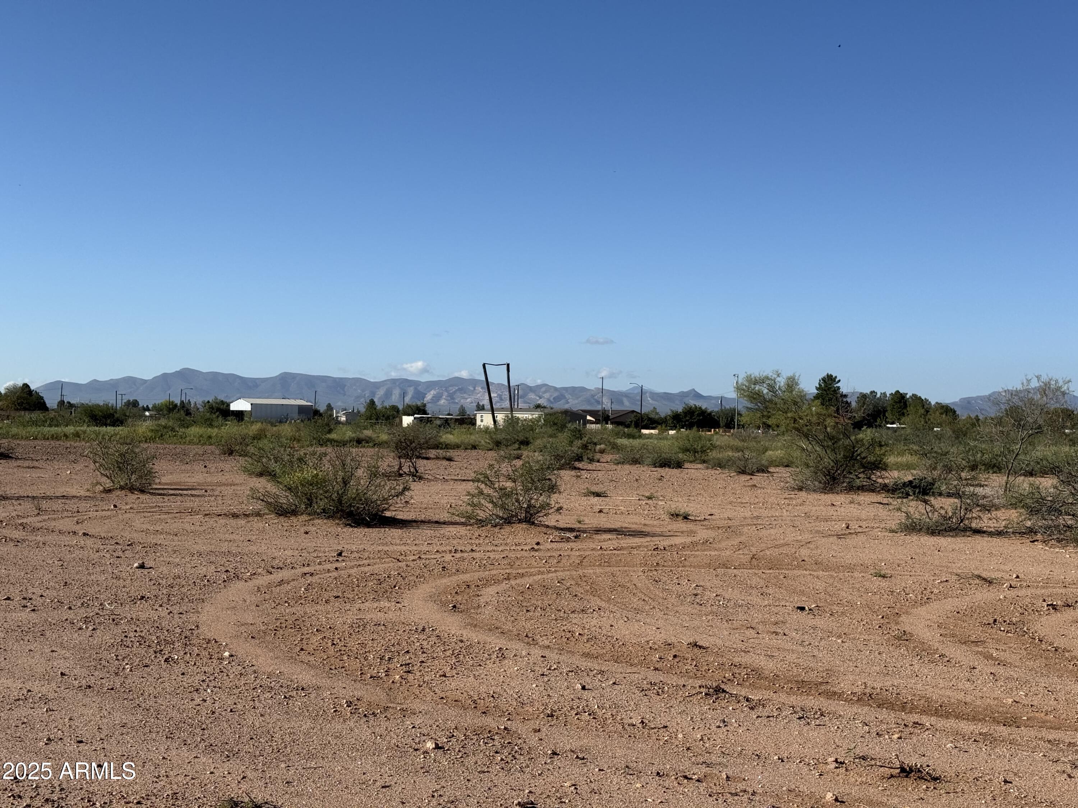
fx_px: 1495
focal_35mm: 48
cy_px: 404
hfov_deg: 39.7
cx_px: 539
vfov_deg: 30.3
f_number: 1.78
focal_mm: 6.76
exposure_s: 1/6536
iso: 64
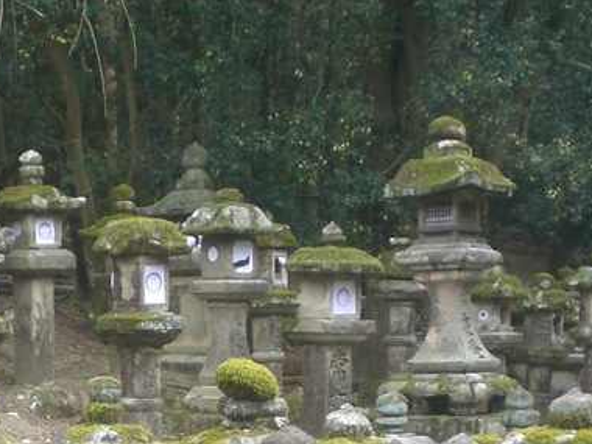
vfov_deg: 14.3
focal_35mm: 100
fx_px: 1710
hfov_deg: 19.6
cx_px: 210
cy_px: 556
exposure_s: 1/80
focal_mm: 6.3
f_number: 3.1
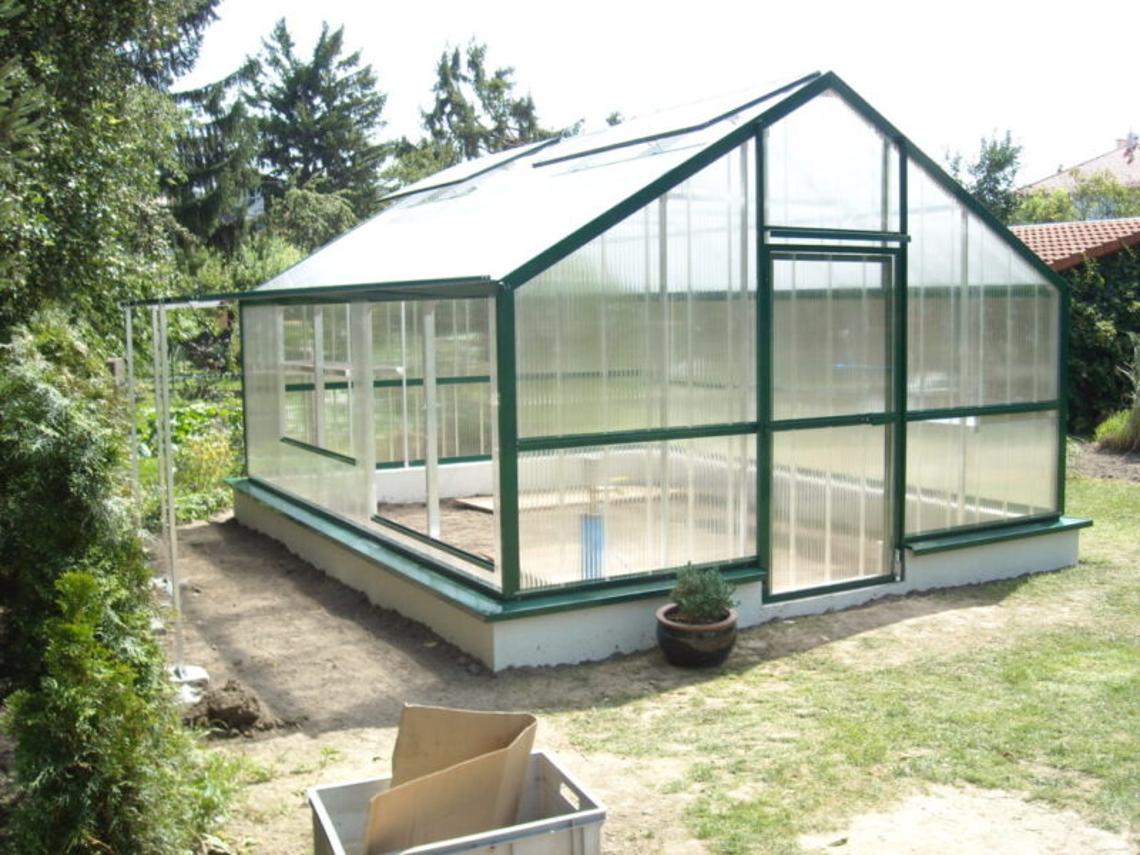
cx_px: 570
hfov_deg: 52.6
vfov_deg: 40.7
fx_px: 1153
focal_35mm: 35
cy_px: 428
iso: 64
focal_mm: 5.7
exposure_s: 1/296
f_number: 2.8
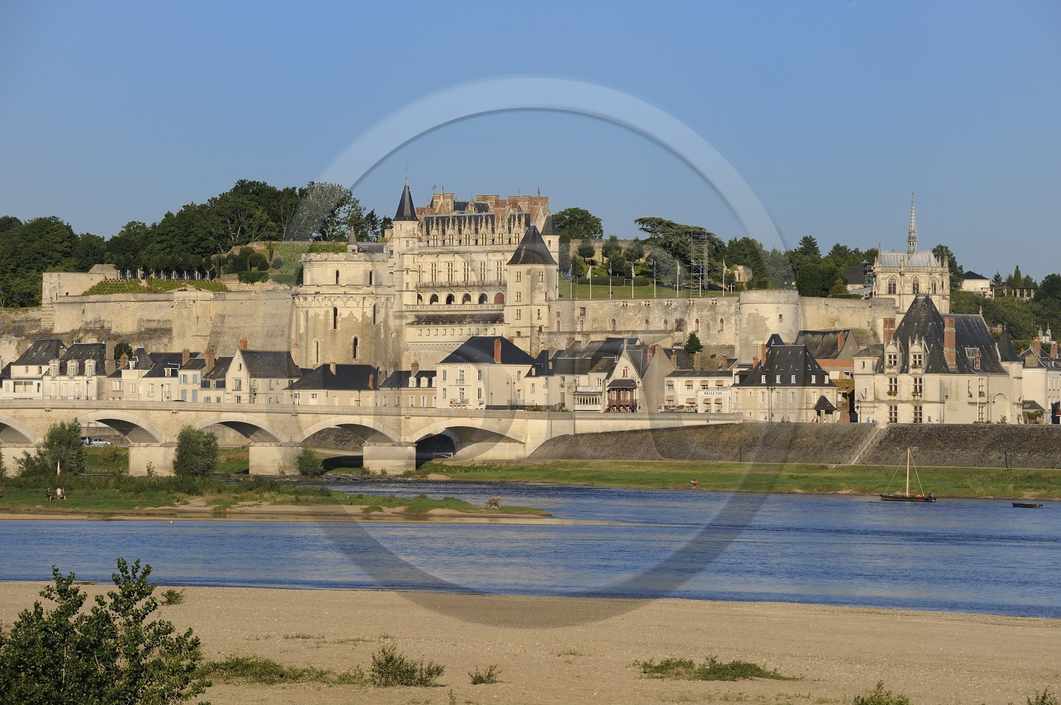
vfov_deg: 8.6
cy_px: 352
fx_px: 4712
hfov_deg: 12.8
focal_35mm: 160
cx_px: 530
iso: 200
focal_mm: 160
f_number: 10
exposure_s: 1/400
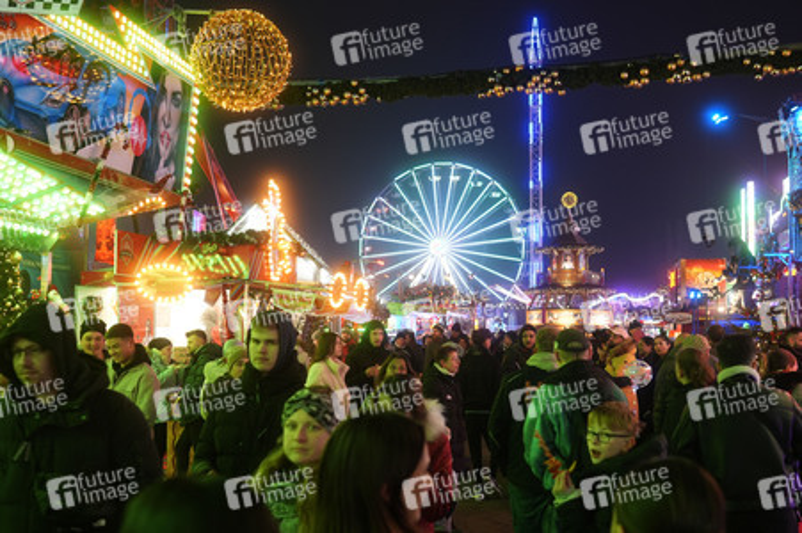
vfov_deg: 29.8
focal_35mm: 45
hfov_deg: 43.6
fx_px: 1002
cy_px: 266
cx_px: 401
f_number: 3.2
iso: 640
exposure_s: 1/50
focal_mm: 30
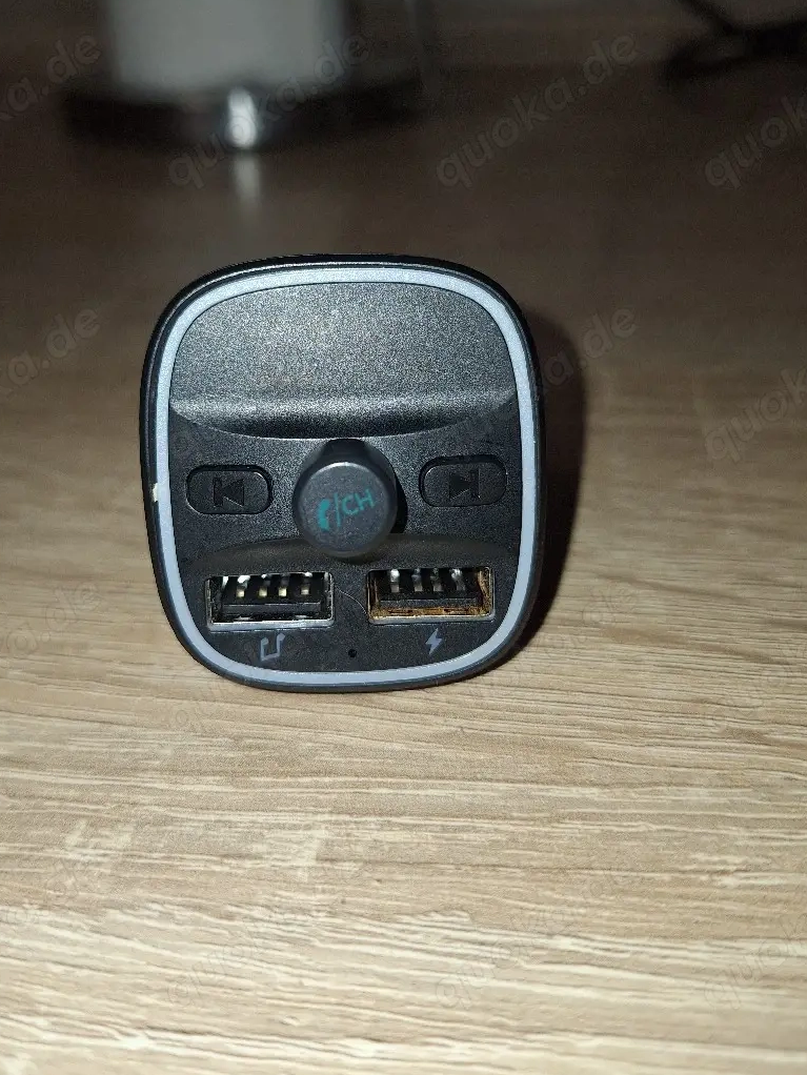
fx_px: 932
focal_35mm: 30
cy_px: 420
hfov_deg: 46.7
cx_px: 342
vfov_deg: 59.4
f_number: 1.8
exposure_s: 1/139
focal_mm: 5.54
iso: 40
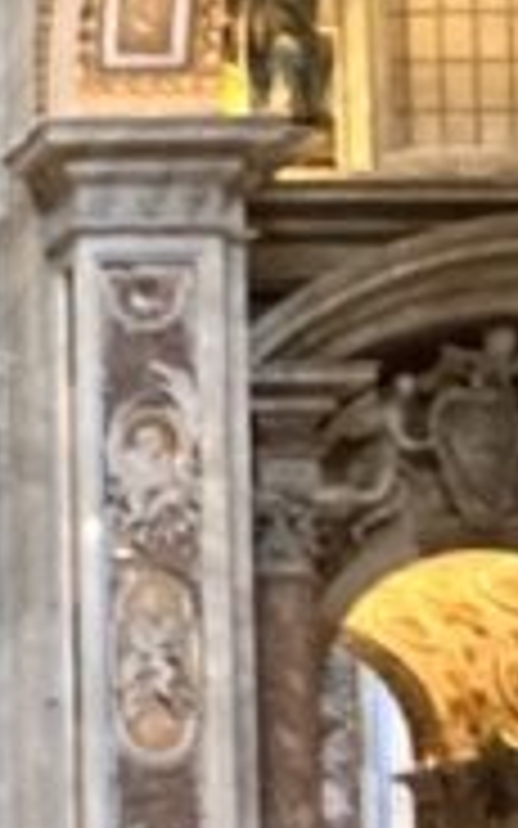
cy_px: 891
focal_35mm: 102
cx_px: -1022
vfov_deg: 19.6
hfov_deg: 9.8
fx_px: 2304
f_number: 2.2
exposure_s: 1/17
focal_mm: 2.71
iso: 800
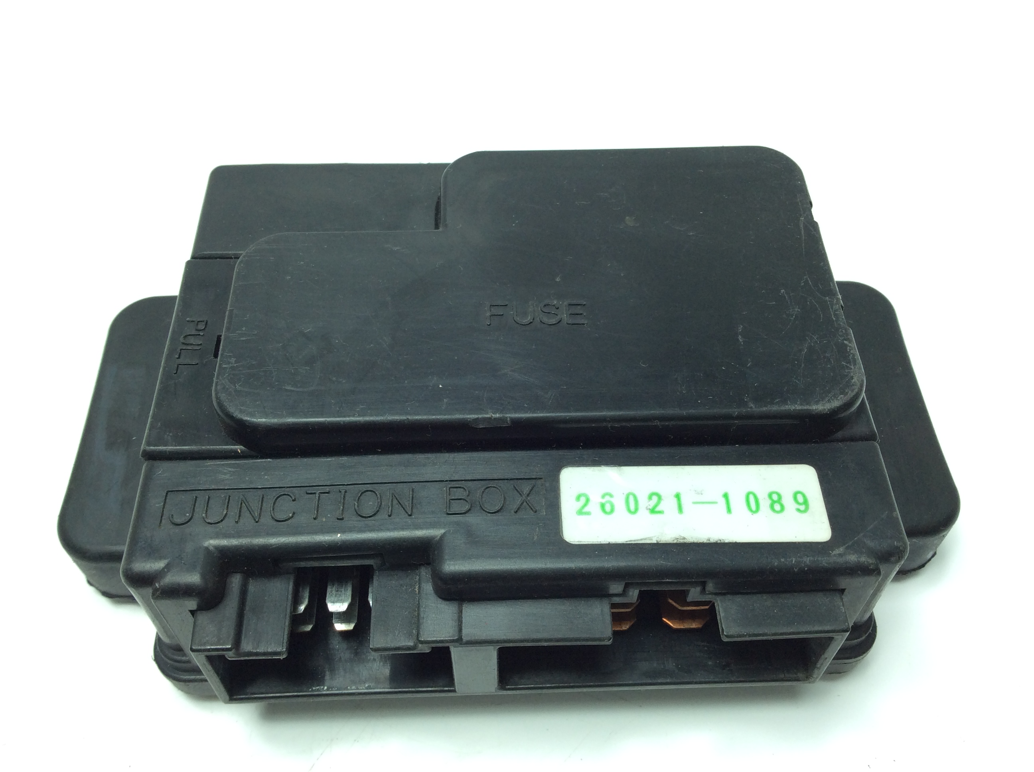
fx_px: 954
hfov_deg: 56.9
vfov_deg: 44.1
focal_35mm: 32
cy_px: 386
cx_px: 517
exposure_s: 1/180
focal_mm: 3.3
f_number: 2.4
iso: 32
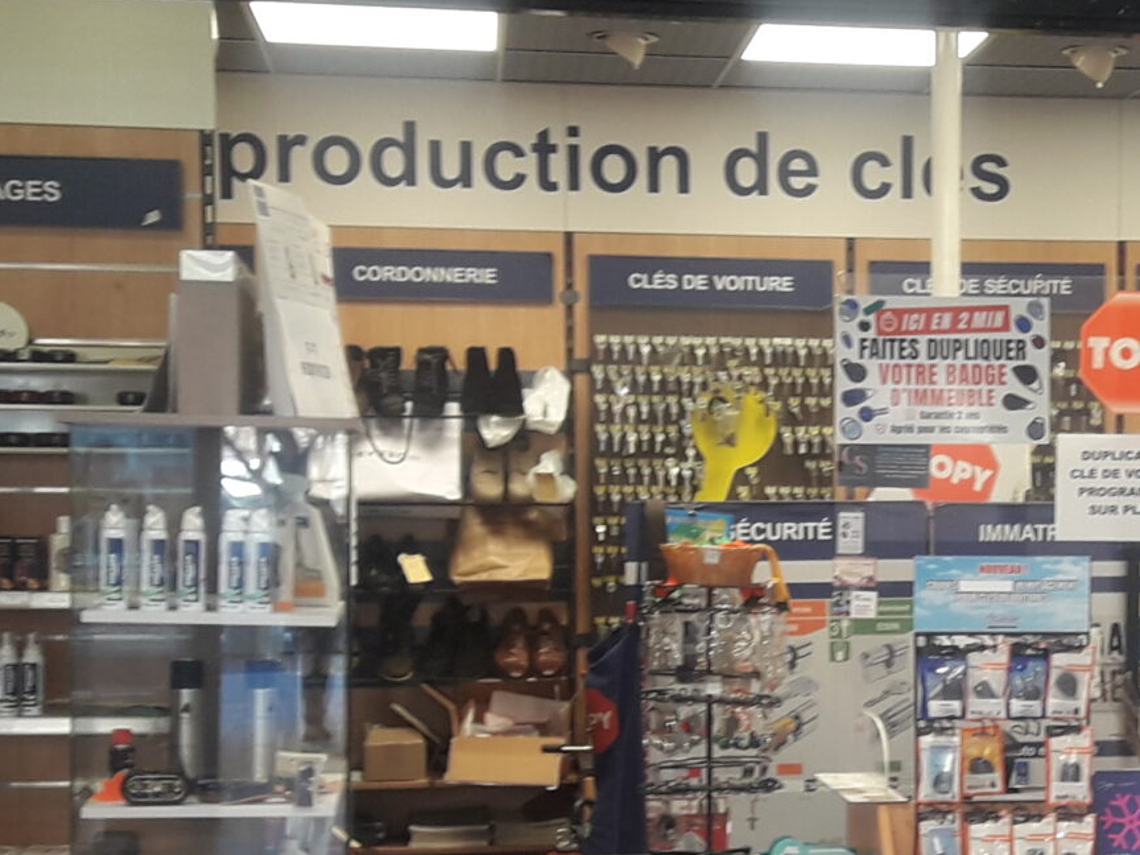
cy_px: 670
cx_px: 905
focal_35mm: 83
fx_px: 2733
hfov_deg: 23.2
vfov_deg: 17.6
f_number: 1.9
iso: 50
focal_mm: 3.7
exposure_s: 1/33
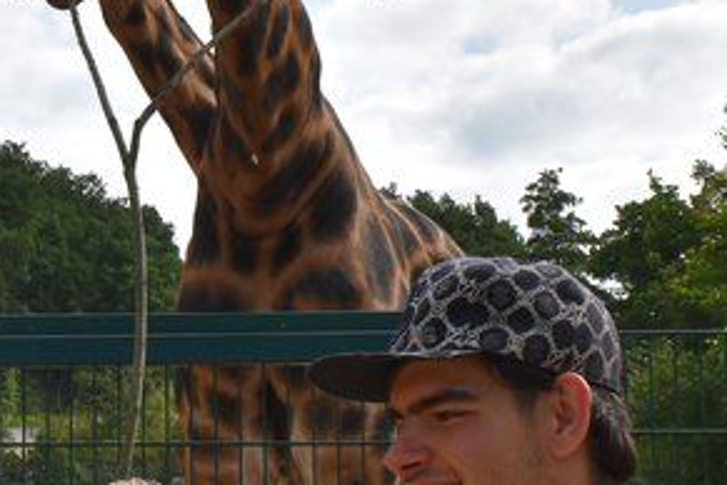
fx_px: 1918
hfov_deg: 20.7
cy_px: 181
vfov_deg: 14.4
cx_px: -15
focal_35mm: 95
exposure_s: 1/500
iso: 200
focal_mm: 18
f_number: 11
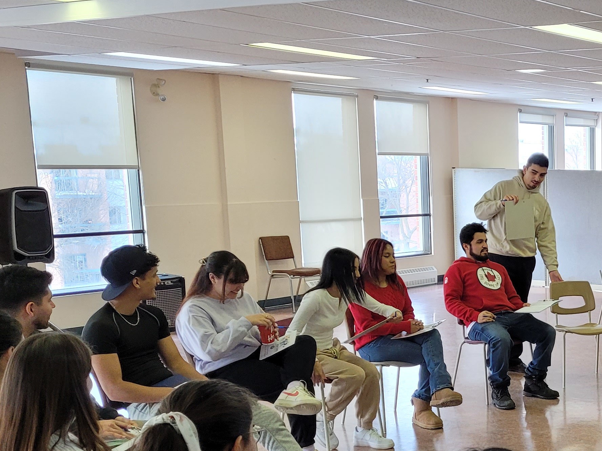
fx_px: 1026
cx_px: 629
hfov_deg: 30.0
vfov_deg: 24.4
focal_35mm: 59
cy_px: 360
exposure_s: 1/120
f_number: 1.8
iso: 160
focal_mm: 5.4
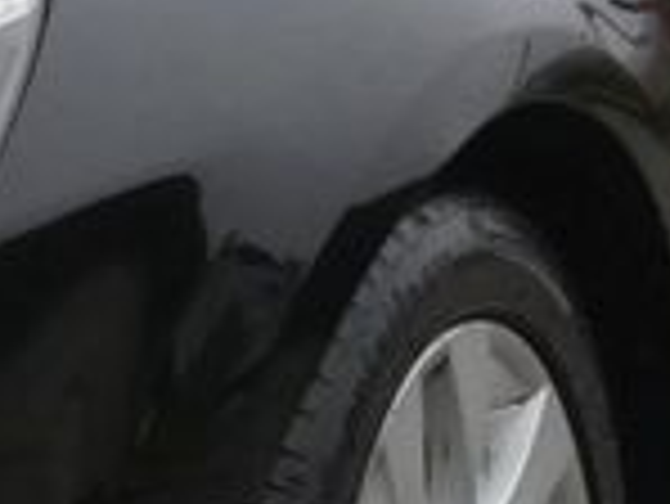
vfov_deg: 2.0
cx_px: -441
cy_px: 86
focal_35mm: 736
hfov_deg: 2.7
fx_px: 14257
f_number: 5.6
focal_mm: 19.2
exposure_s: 1/80
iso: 320
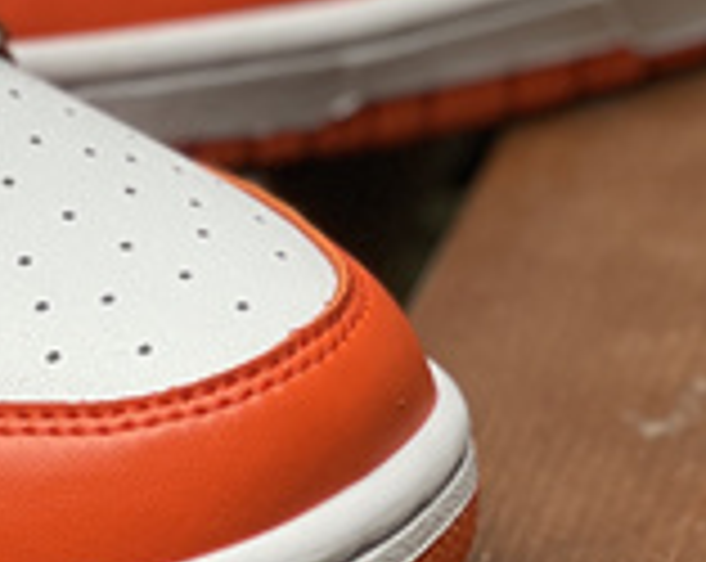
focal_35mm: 295
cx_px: 0
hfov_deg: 6.5
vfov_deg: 5.2
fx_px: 6153
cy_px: -34
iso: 25
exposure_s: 1/121
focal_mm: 7.5
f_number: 2.2
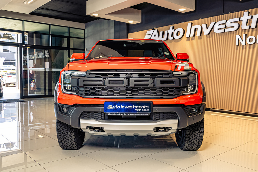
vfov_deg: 40.0
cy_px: 86
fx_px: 236
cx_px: 129
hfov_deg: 57.2
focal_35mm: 33
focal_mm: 33
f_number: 5
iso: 640
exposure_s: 1/125
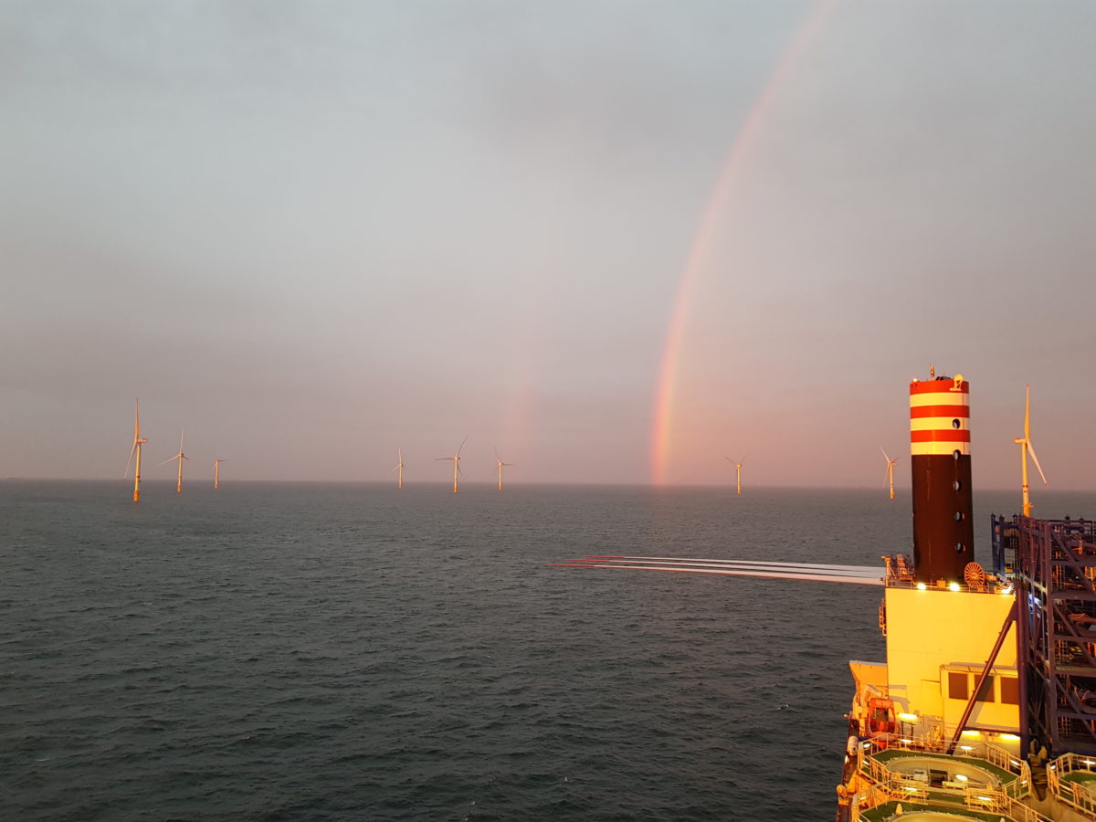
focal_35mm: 26
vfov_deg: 53.1
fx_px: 823
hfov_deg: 67.3
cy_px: 411
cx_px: 548
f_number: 1.7
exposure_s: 1/50
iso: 100
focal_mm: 4.2
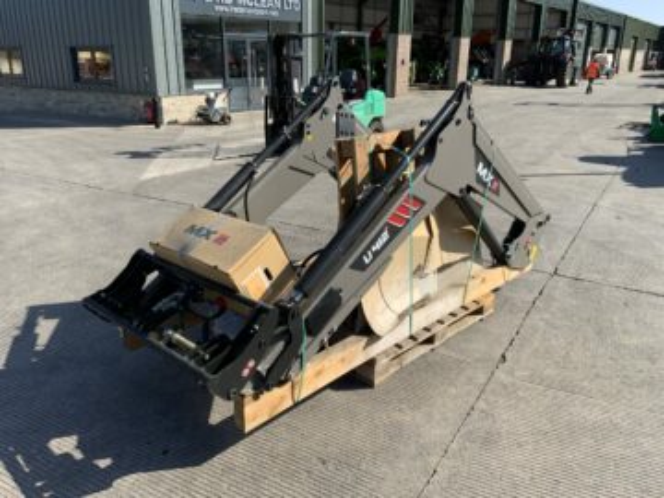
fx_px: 556
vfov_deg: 48.2
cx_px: 332
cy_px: 249
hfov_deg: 61.7
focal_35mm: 29
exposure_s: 1/1577
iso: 16
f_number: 1.8
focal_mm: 3
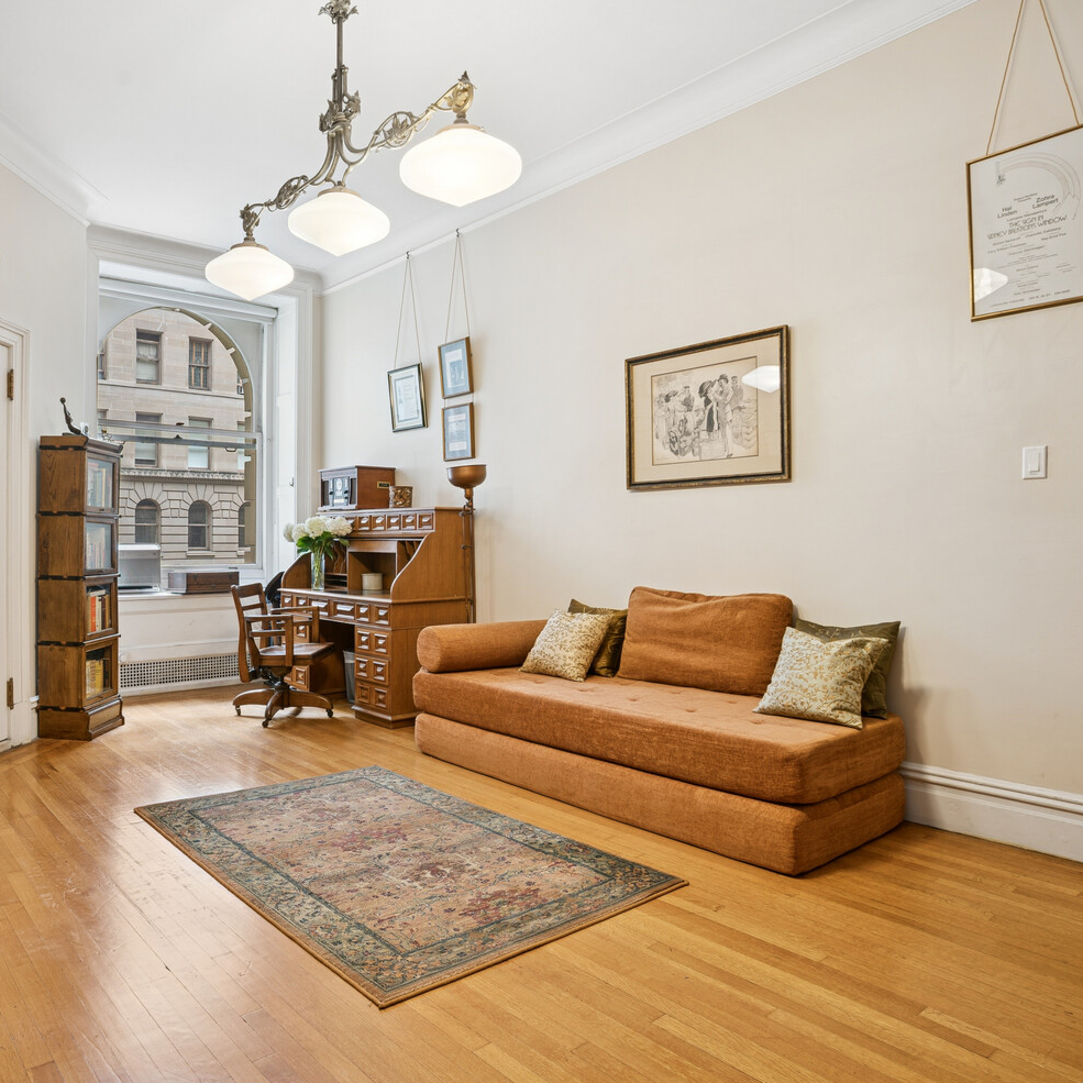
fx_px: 779
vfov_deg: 69.6
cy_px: 540
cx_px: 384
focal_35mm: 22
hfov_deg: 68.2
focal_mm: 17
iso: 100
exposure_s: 1.6
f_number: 8
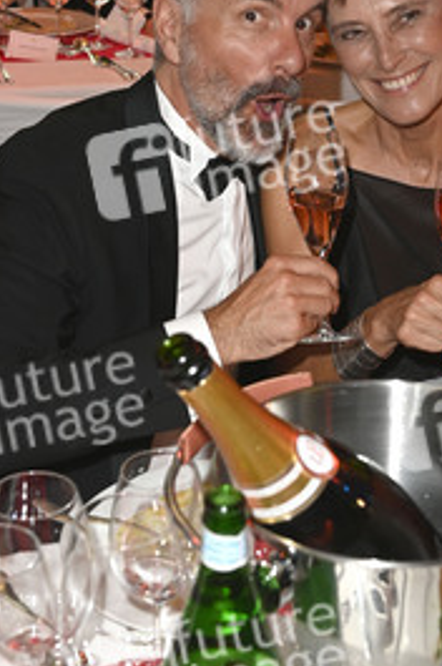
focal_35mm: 68
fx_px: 1256
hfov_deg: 19.9
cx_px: 289
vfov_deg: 29.7
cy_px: 287
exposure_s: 1/60
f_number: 5.6
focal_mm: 45
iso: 1600
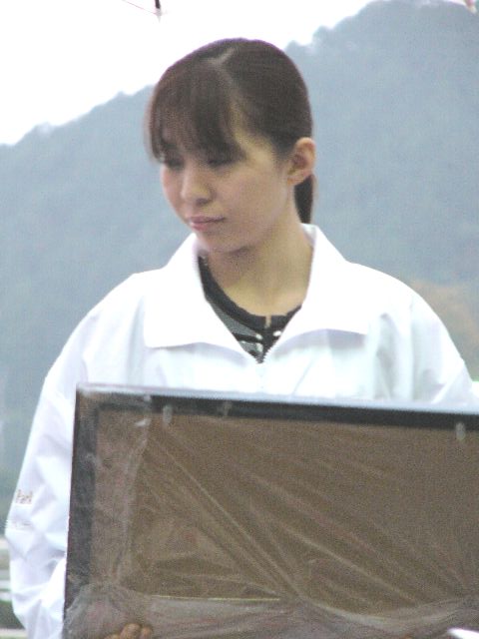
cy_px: 320
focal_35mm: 280
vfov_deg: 7.1
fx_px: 5166
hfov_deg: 5.3
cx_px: 240
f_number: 2.8
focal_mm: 46.7
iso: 400
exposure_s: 1/40
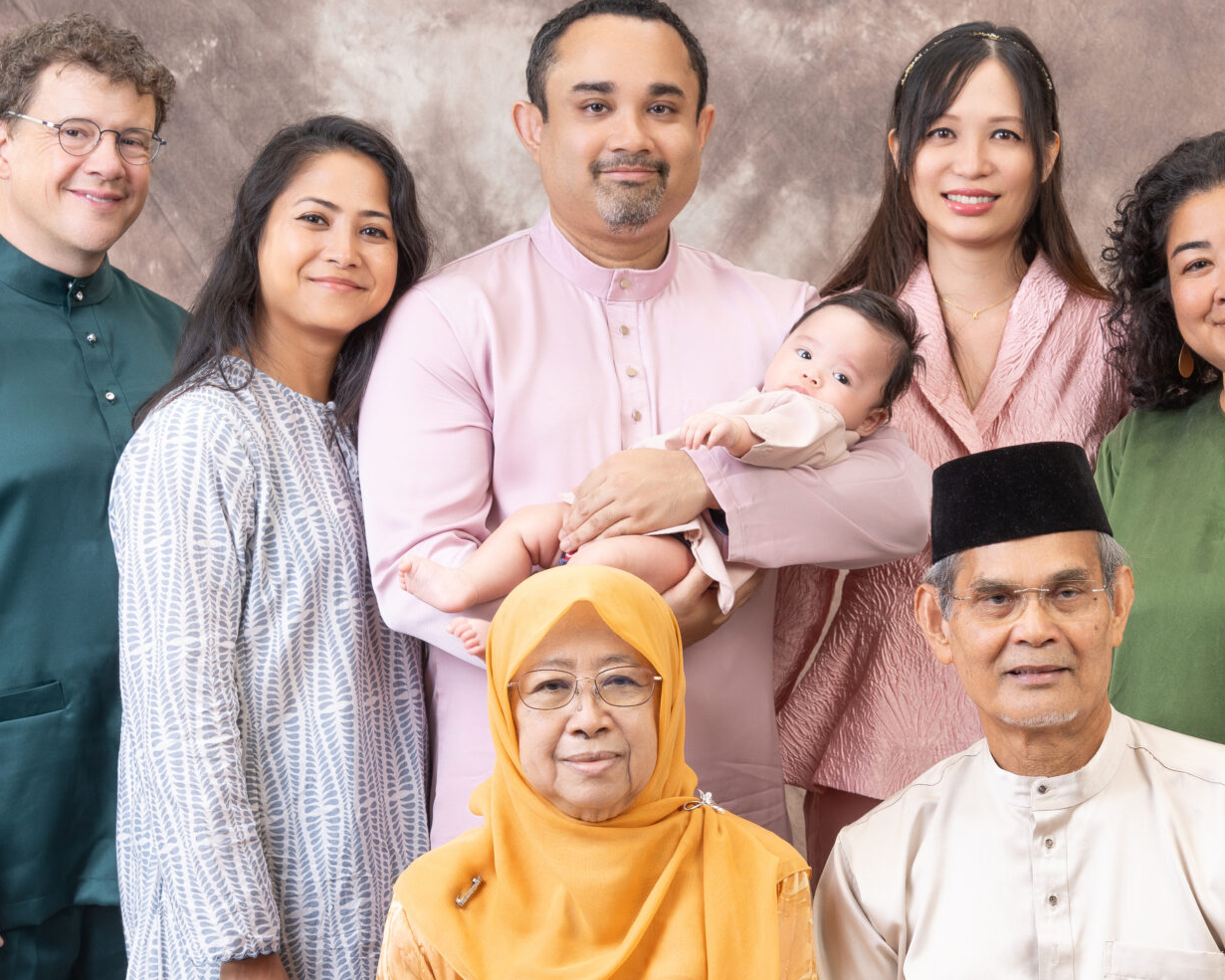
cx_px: 838
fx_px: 3735
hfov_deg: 18.6
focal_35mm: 103
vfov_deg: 14.9
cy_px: 609
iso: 100
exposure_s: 1/125
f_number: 8
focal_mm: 66
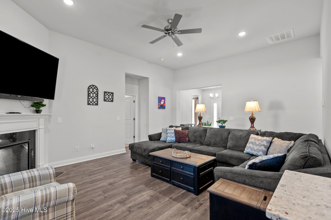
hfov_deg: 96.8
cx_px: 166
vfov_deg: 73.7
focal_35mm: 16
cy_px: 110
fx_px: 147
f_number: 4
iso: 400
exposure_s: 1/10
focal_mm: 16
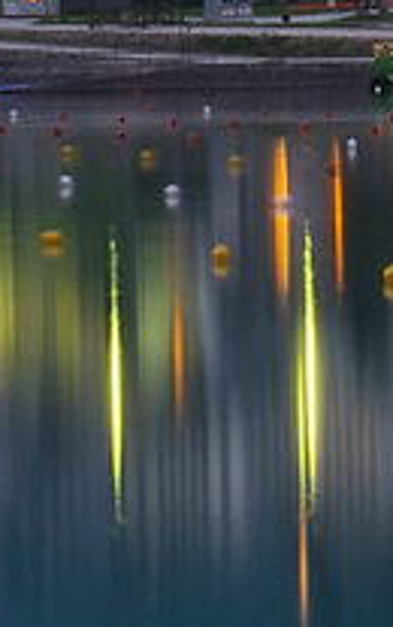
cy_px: -300
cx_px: 541
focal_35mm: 460
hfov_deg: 2.9
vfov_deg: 4.5
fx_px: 7856
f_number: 22
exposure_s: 128
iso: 100
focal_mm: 26
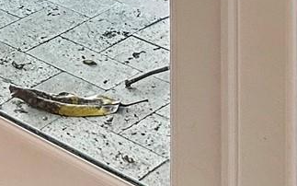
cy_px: -256
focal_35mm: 126
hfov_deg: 16.2
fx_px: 1020
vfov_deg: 9.3
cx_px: -7
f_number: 1.78
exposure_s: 1/120
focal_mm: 6.86
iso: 160
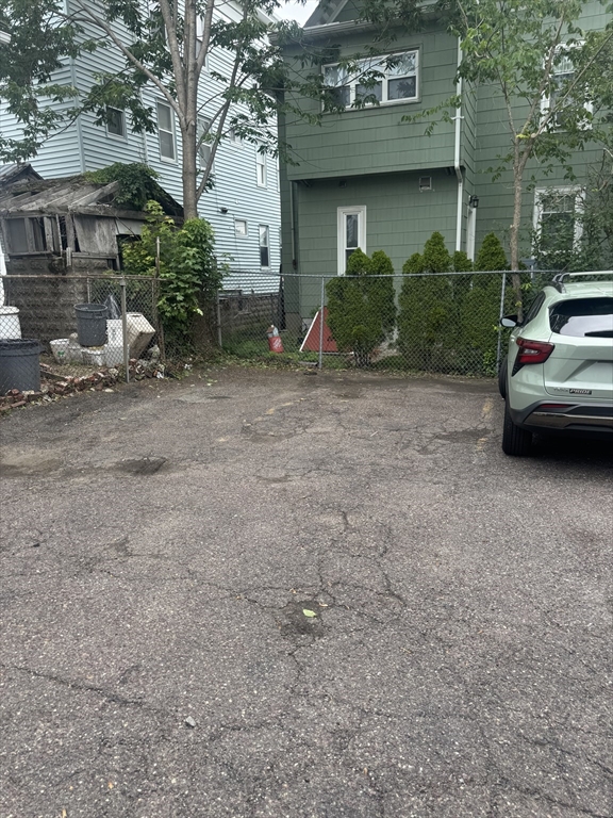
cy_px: 409
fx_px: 567
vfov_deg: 71.6
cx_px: 306
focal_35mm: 24
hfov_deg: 56.8
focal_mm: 6.76
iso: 80
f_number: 1.78
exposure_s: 1/842
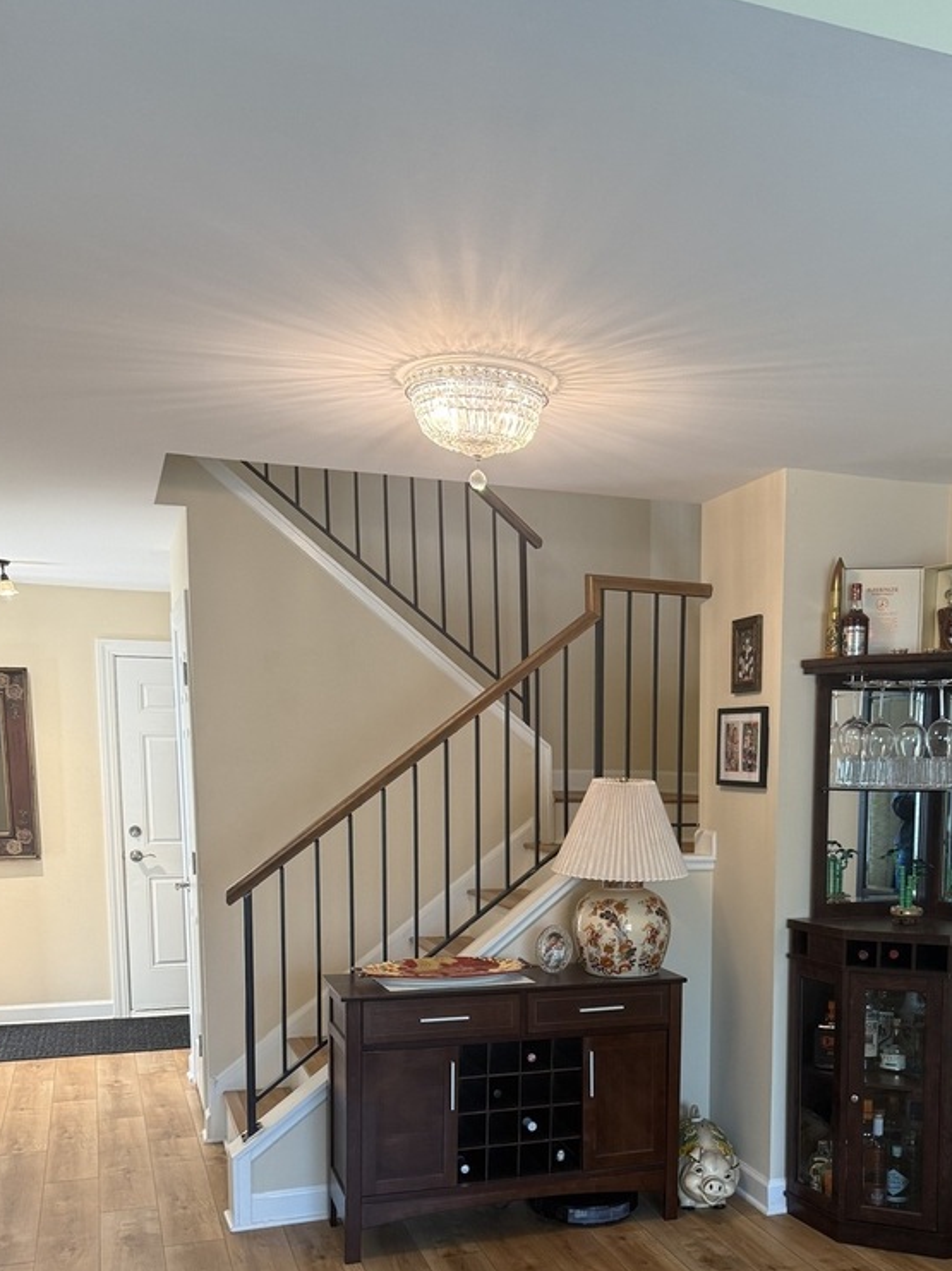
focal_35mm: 35
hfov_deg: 39.9
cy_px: 913
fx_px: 1285
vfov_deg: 51.0
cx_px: 672
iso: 160
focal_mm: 6.76
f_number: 1.78
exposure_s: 1/60
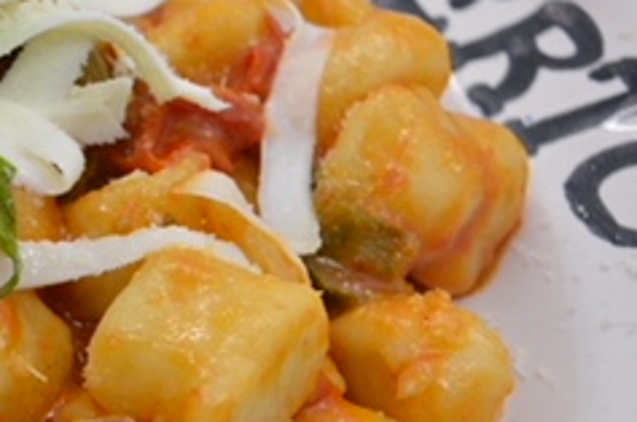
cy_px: 282
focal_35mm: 93
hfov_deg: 20.8
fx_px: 1648
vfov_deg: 14.6
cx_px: -59
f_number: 5
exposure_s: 1/200
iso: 200
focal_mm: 23
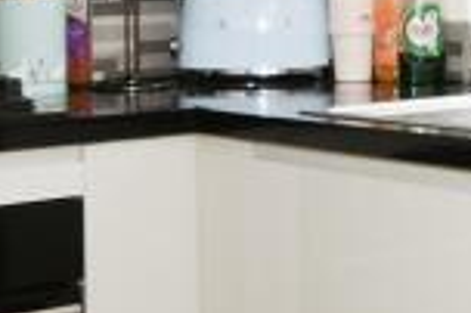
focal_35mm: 101
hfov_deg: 20.0
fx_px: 1320
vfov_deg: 13.0
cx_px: 394
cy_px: -122
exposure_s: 1/60
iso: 400
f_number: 8
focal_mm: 10
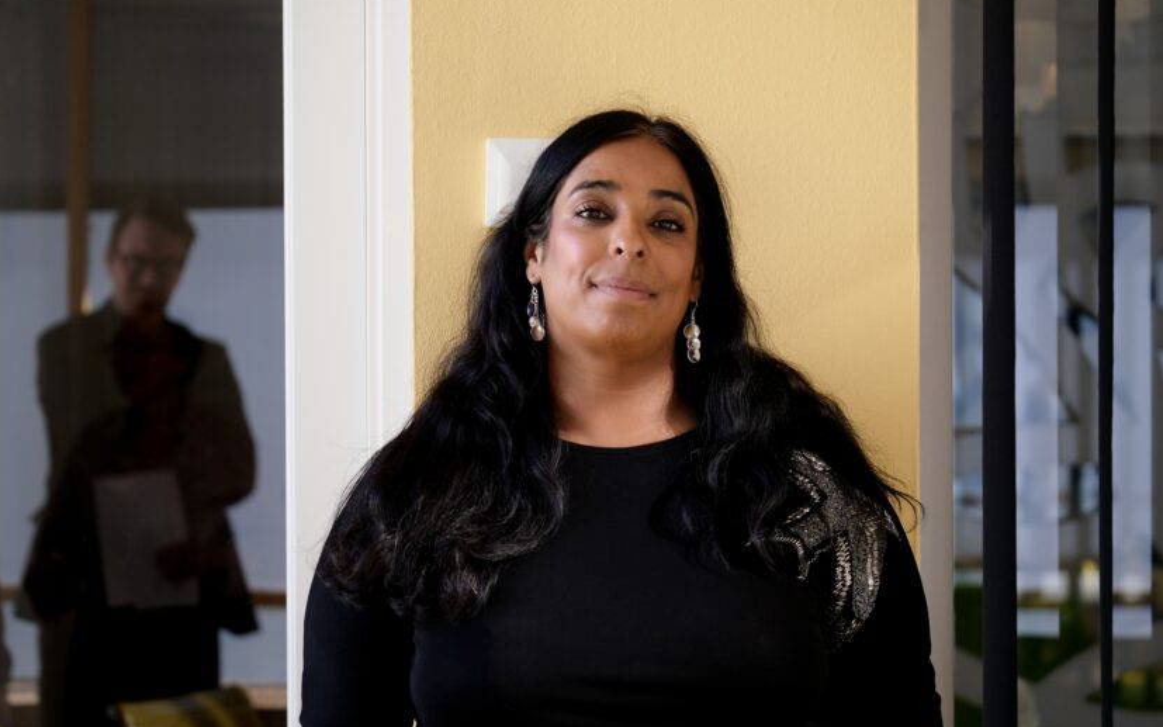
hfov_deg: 23.0
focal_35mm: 90
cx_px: 582
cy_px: 379
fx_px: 2853
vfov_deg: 14.5
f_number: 2.8
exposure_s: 1/250
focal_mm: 58.7
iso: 800
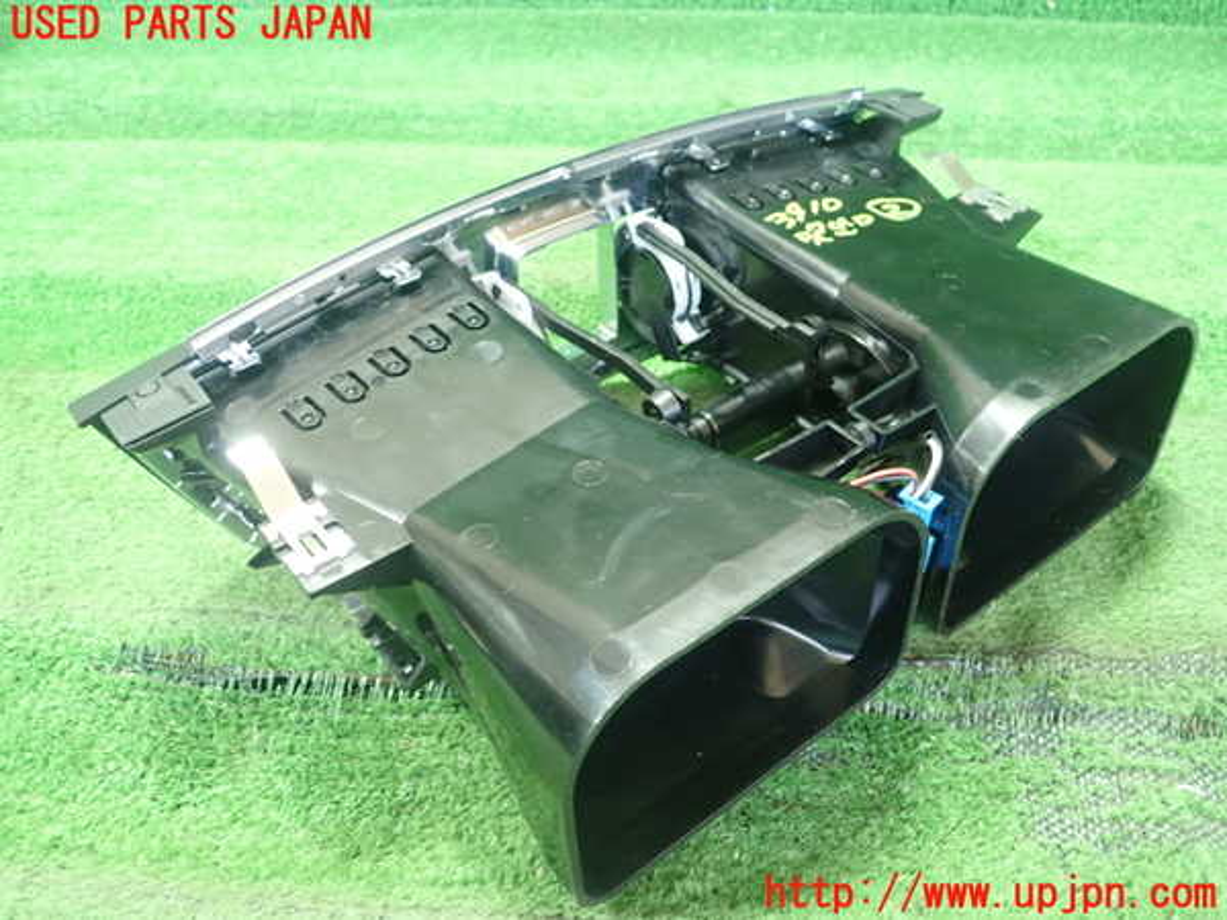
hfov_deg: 60.0
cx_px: 614
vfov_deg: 46.8
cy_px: 460
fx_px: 1063
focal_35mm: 30
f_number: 2.3
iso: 800
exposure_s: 1/80
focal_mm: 5.5
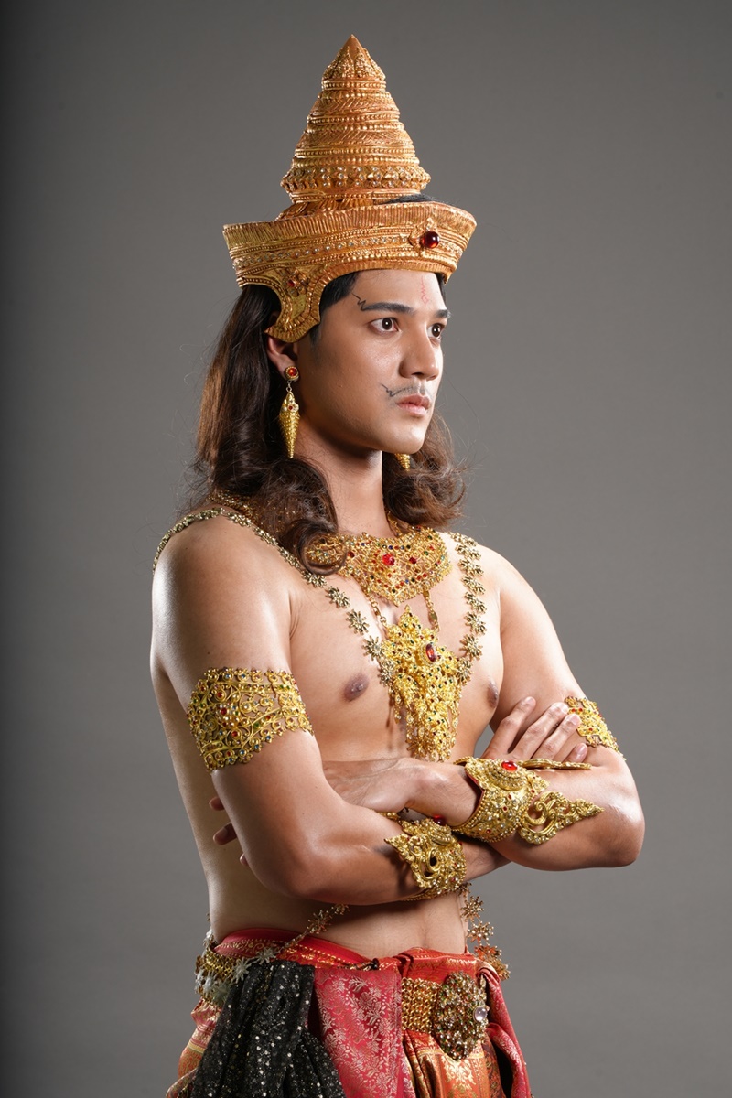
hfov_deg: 6.9
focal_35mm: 200
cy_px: 549
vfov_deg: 10.3
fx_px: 6100
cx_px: 366
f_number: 13
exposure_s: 1/200
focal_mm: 200
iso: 100
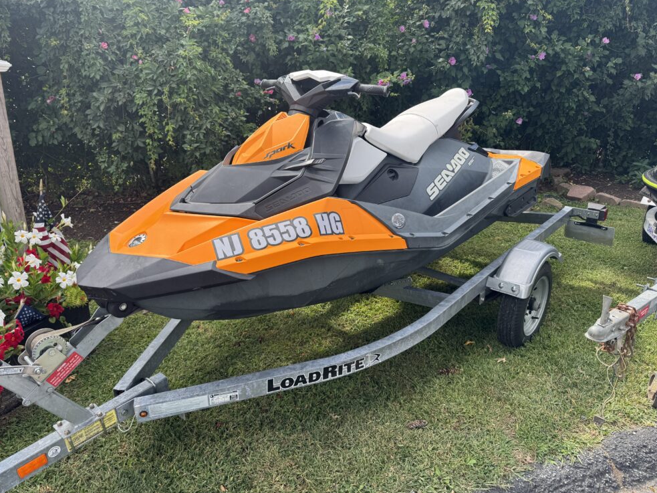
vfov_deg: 54.9
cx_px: 326
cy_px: 248
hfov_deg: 69.4
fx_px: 474
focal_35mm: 25
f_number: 1.78
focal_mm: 6.76
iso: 80
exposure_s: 1/1238
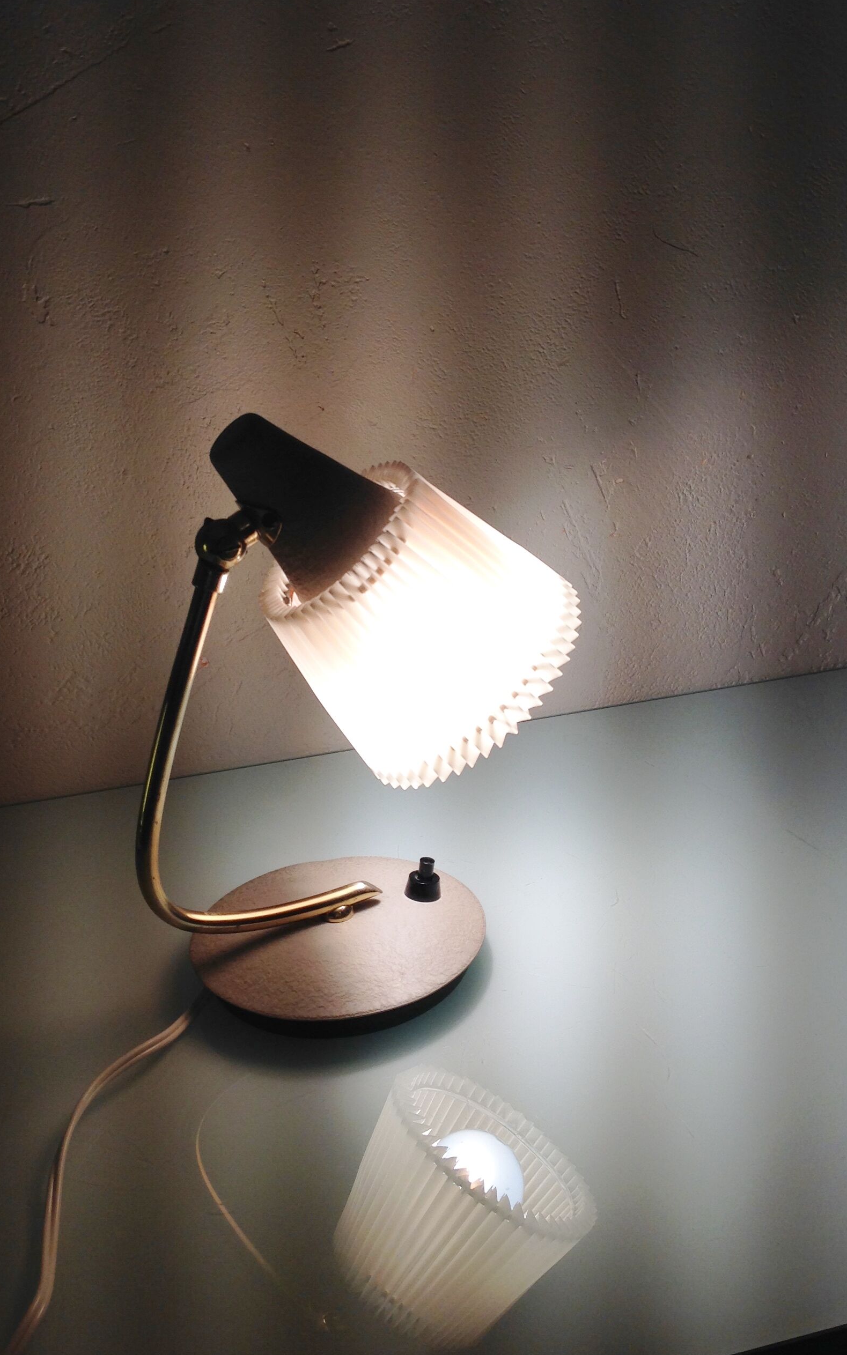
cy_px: 664
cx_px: 404
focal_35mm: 38
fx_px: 1404
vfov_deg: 51.5
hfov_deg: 33.6
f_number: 2.4
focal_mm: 4.28
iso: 50
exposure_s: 1/206
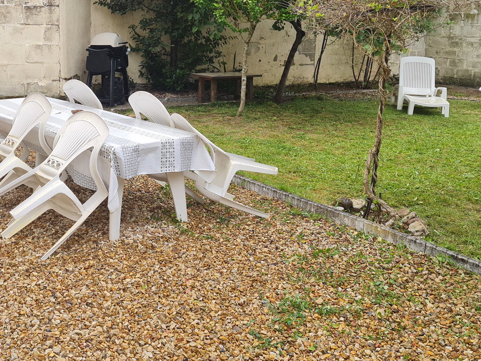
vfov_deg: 31.7
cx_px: 165
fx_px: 625
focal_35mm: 45
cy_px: 101
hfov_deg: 41.6
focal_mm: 5.4
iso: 50
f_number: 1.8
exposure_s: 1/672
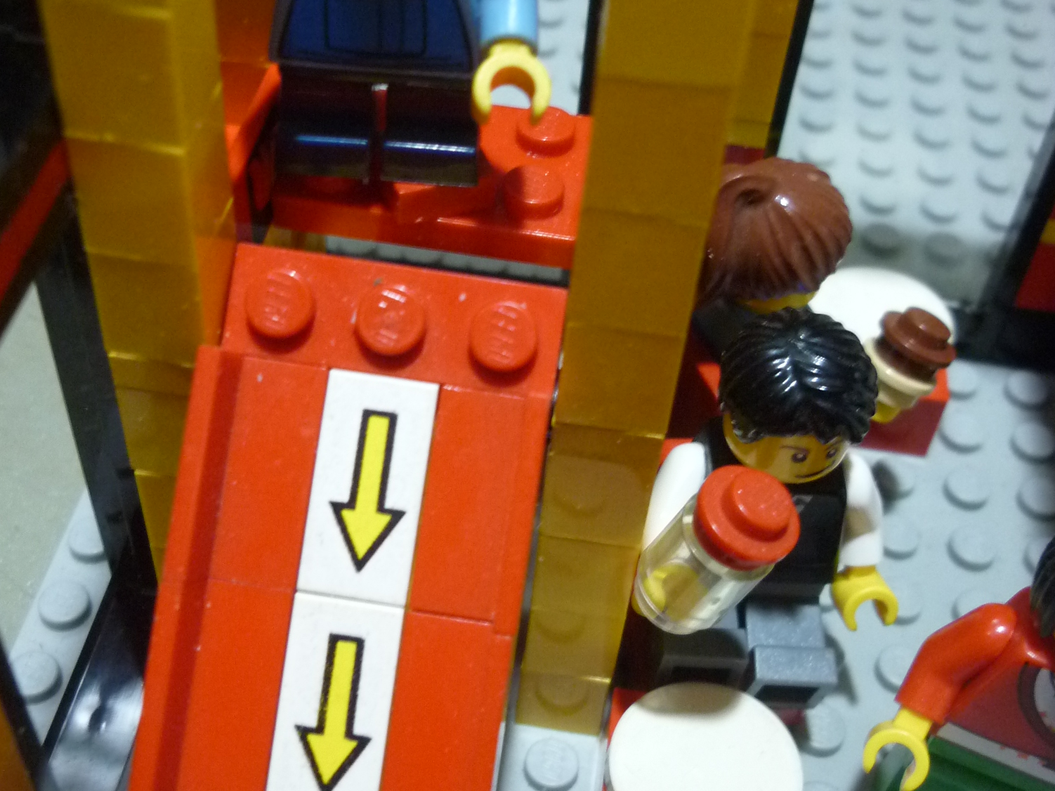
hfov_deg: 42.1
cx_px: 531
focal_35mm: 45
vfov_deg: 32.2
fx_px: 1371
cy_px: 383
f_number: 2.8
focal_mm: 5.5
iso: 400
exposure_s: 1/8
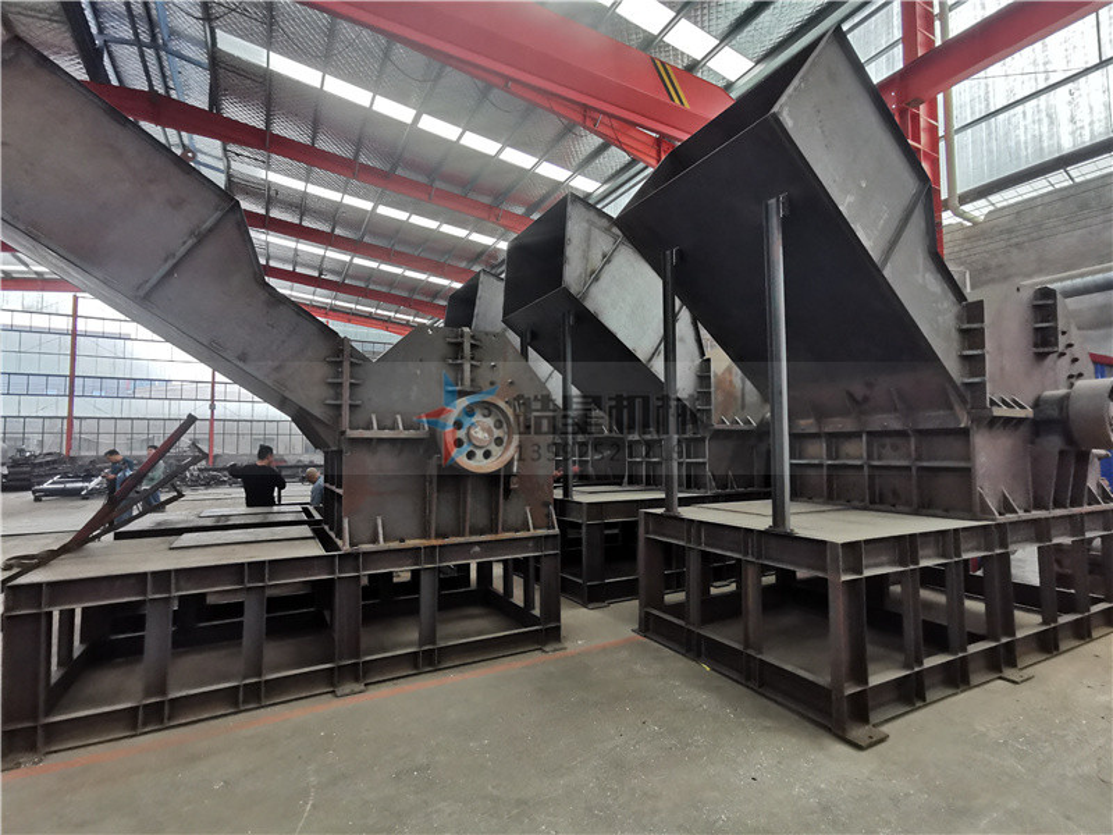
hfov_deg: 91.0
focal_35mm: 17
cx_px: 556
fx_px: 547
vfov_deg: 74.7
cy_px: 418
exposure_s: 1/60
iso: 250
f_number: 2.2
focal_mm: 2.26
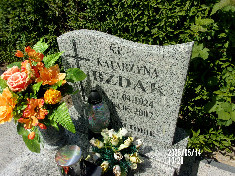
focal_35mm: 28
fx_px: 190
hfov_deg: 63.4
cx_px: 118
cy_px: 88
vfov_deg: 49.7
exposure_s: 1/125
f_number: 10.8
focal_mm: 5.1
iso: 80
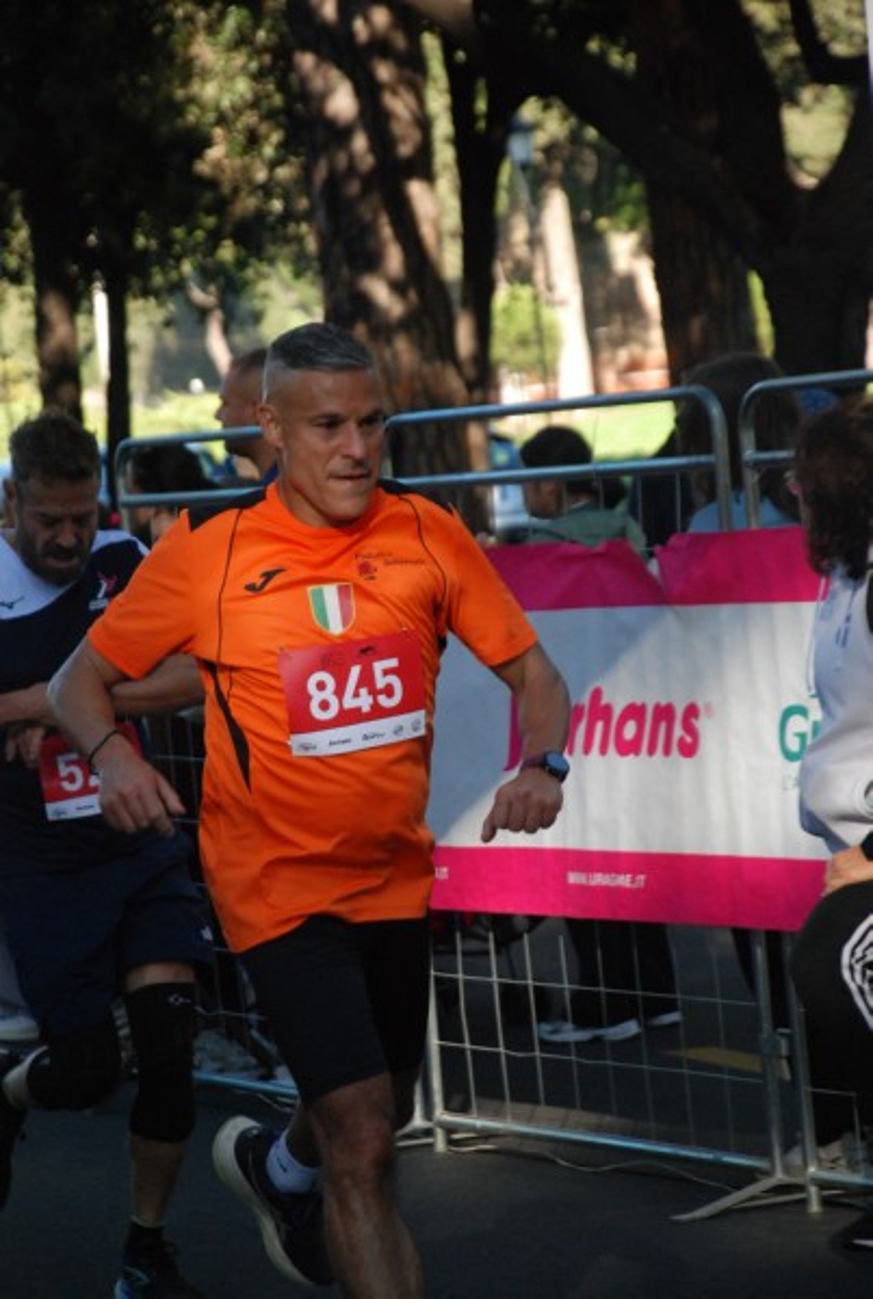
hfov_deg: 8.8
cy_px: 650
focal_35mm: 158
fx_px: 5699
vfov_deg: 13.0
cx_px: 436
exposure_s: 1/500
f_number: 5.6
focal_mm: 105
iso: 1000
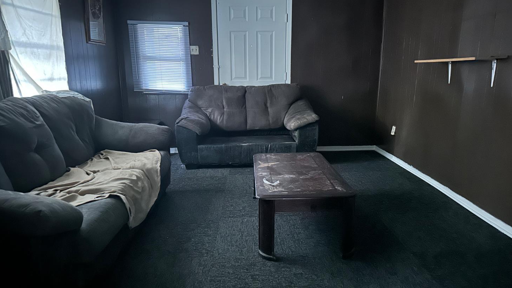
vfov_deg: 42.9
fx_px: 367
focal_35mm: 27
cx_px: 258
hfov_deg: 69.9
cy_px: 150
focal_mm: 6.86
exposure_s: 1/5
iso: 5000
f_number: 1.78
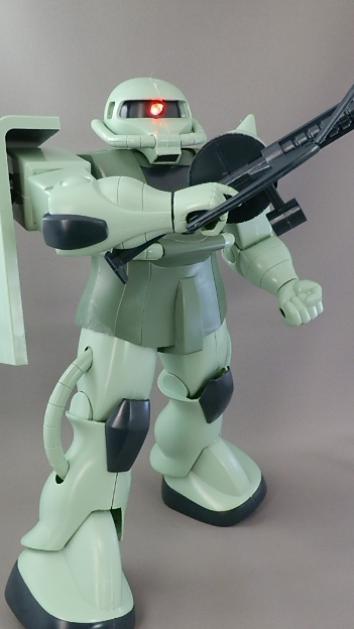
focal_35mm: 38
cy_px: 322
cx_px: 172
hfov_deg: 31.2
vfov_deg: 52.8
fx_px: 634
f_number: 3.5
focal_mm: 6.17
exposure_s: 1/13
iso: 200
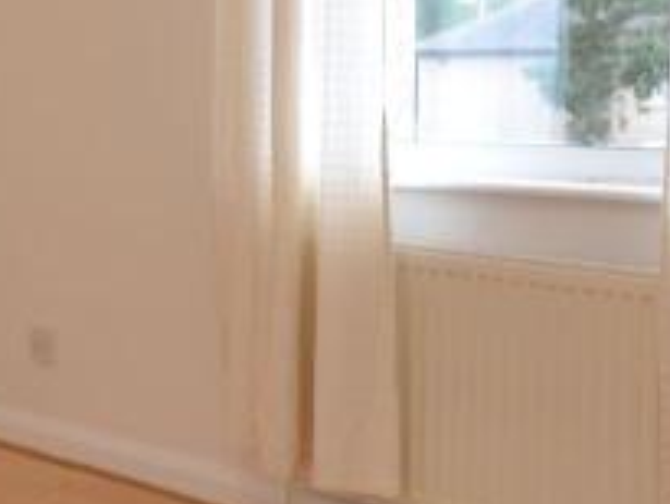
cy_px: 221
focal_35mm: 72
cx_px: 111
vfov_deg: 20.5
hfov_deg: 26.4
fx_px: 1394
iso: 400
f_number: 4.5
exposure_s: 1/80
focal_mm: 10
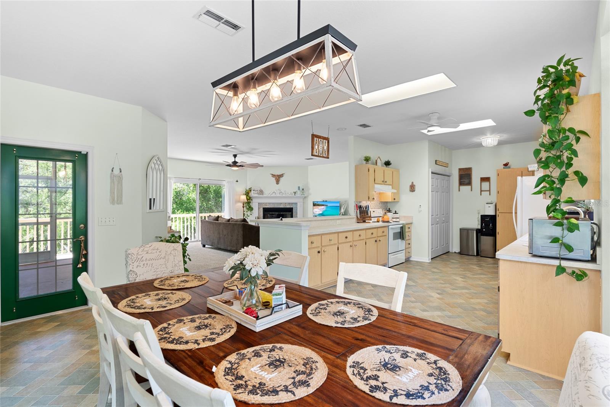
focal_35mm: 17
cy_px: 204
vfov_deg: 70.4
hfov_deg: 93.3
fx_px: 288
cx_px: 305
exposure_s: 1/1.25
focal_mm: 17
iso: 250
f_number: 9
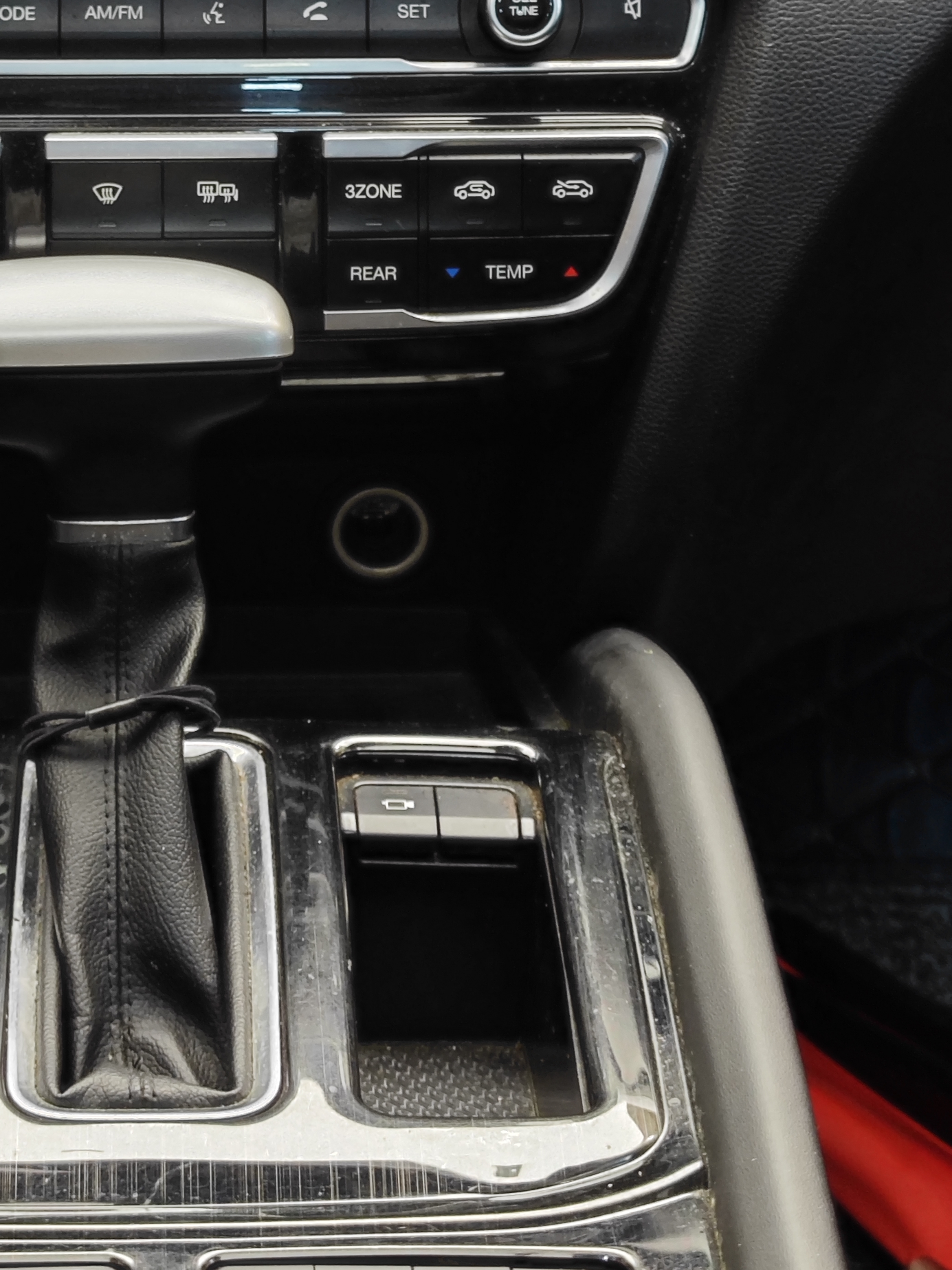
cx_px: 159
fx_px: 3741
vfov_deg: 19.1
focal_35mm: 102
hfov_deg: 14.4
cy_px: 335
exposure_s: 1/26.8
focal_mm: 8.7
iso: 250
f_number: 1.9
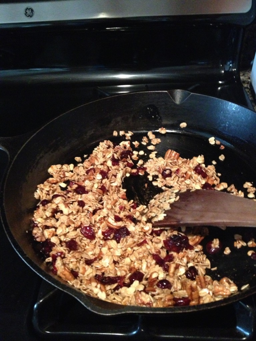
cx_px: 128
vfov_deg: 52.6
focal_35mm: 35
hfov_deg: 40.7
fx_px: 345
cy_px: 170
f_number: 2.4
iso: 800
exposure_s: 1/15
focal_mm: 4.28
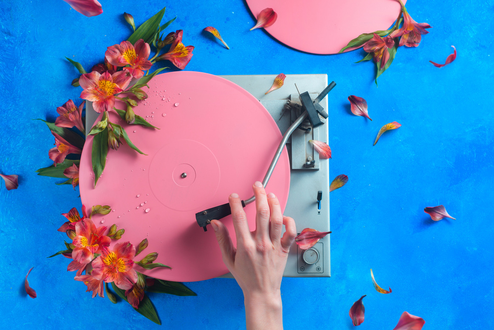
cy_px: 165
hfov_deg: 39.6
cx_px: 247
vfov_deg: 27.0
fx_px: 686
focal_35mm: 50
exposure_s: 1/125
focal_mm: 50
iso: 200
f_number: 6.3
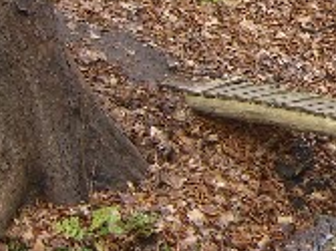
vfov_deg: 11.0
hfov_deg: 14.0
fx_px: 1290
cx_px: 482
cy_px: -1
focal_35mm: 133
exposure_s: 1/100
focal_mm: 7.9
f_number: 2.8
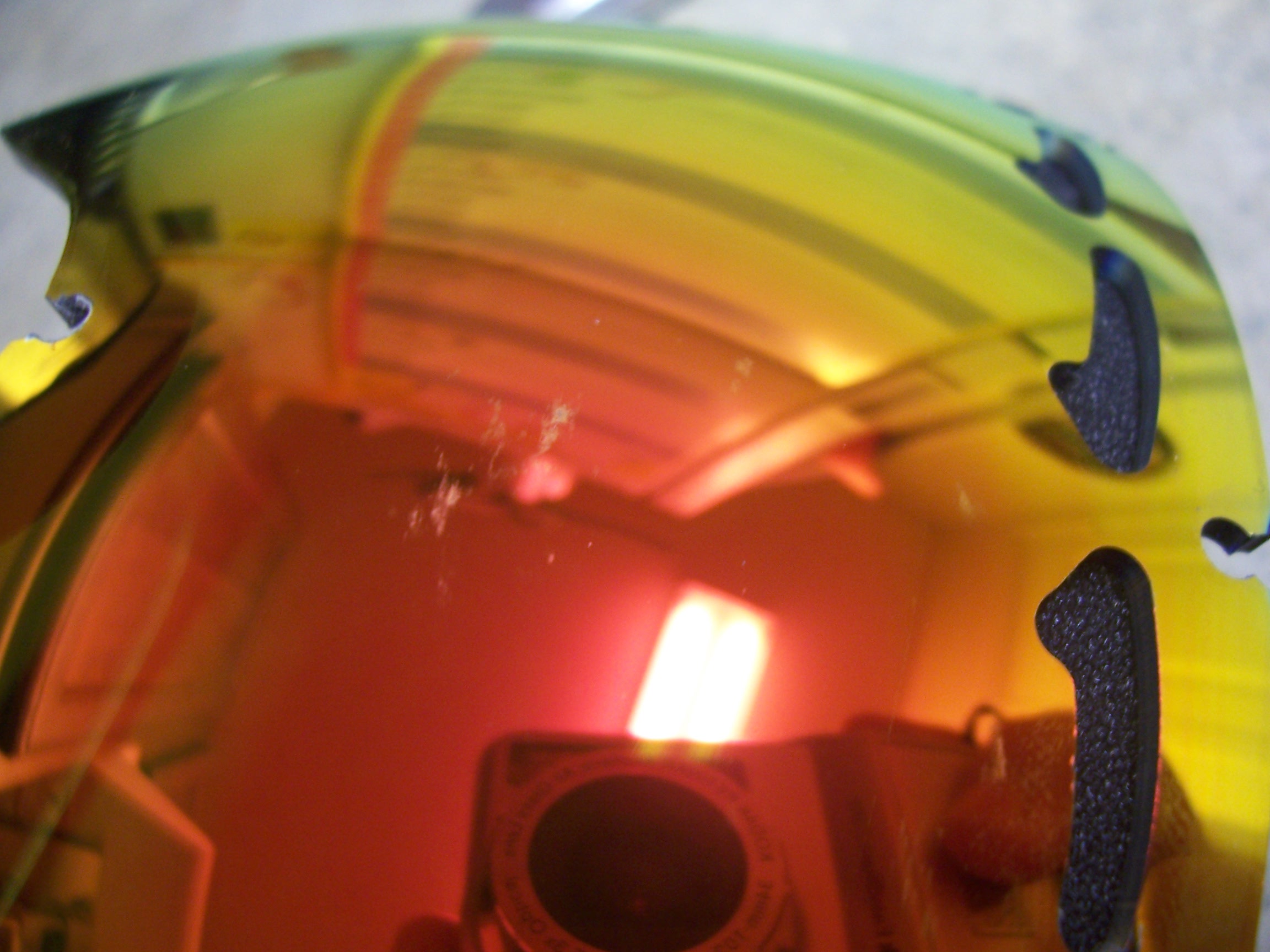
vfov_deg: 41.8
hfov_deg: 54.0
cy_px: 476
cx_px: 635
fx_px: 1247
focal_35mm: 34
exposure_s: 1/15
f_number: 2.7
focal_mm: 5.6
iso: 160
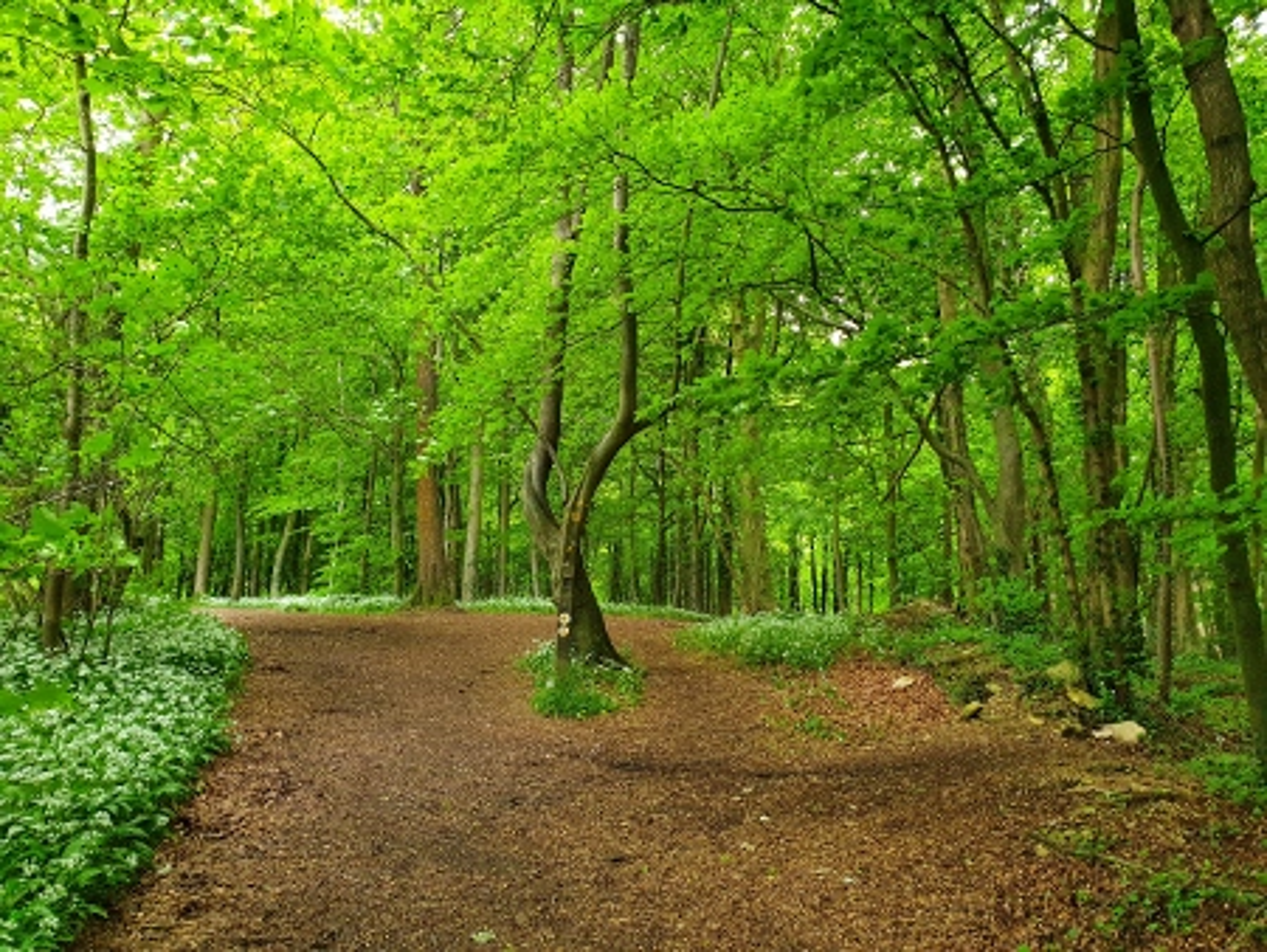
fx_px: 952
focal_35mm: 26
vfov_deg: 53.1
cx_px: 634
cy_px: 476
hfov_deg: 67.3
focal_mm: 4.32
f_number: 2.4
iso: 320
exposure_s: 1/100
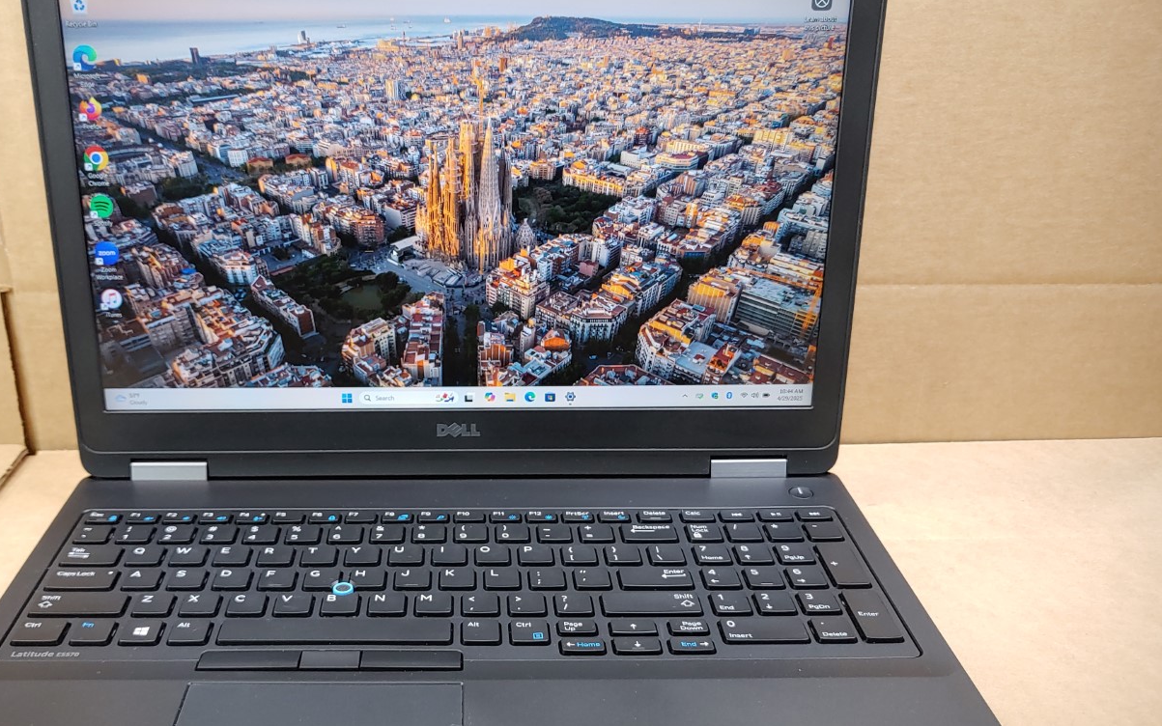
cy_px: 409
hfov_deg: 57.7
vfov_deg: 38.3
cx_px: 468
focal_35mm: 33
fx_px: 1045
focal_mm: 4.36
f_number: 1.8
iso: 50
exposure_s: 1/60
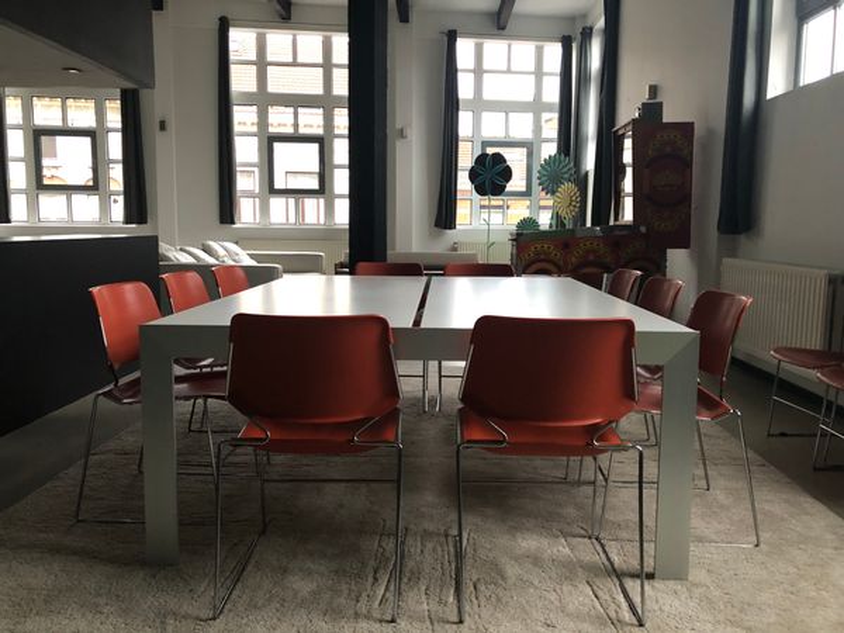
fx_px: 683
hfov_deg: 63.4
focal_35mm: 28
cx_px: 422
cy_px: 316
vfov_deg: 49.7
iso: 100
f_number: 1.8
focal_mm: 4
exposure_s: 1/9
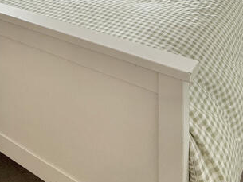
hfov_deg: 40.4
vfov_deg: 23.4
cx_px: 110
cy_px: -105
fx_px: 330
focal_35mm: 47
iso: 125
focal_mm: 2.22
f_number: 2.2
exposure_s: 1/100
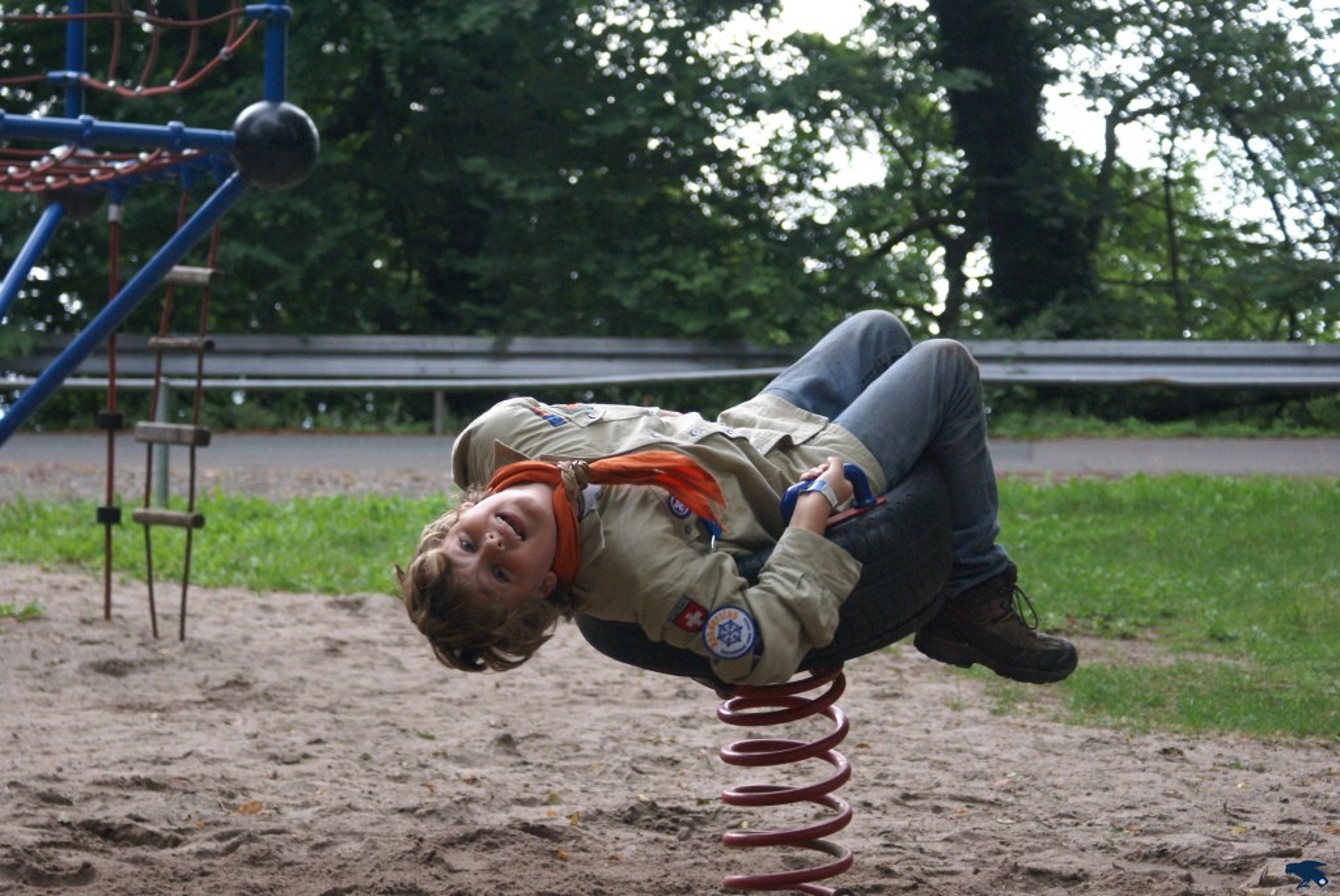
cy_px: 448
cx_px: 670
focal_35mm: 105
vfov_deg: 13.1
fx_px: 3912
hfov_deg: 19.4
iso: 800
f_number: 5.6
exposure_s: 1/125
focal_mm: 70
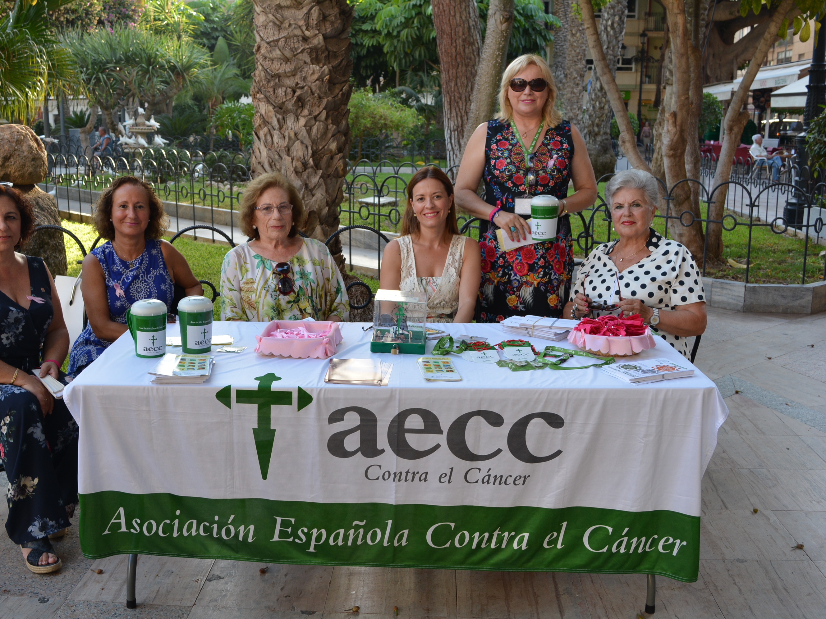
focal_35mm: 39
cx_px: 369
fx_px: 931
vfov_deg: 36.8
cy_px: 309
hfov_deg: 47.8
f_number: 5.6
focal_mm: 24
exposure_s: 1/125
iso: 400
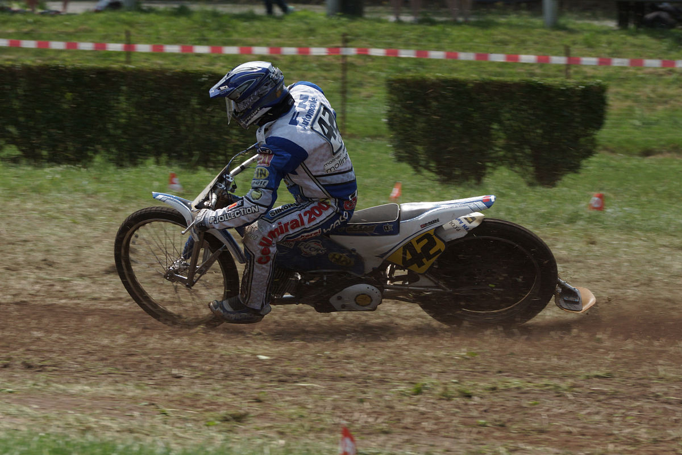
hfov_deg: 9.1
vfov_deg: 6.1
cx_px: 341
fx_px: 4262
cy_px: 228
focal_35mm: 225
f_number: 8
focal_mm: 150
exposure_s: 1/800
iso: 200
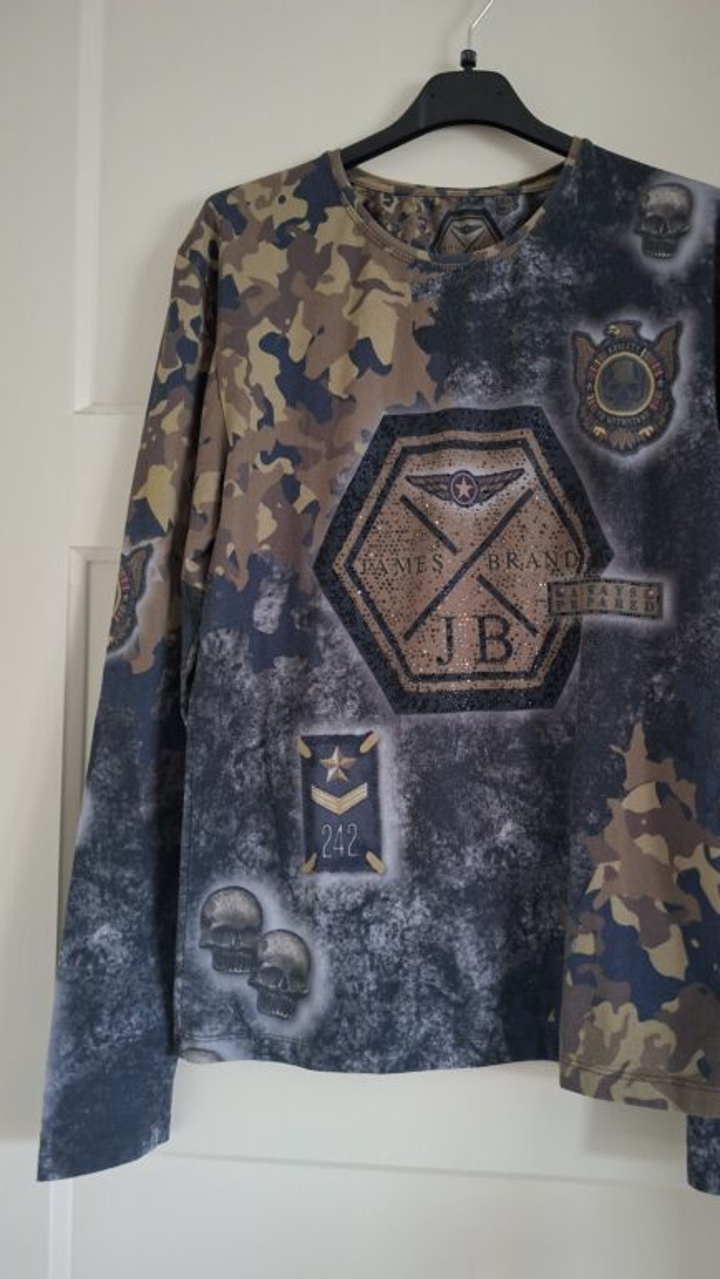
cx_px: 474
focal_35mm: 26
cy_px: 622
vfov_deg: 71.9
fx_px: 882
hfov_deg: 43.8
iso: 800
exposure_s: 1/25
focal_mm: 5.54
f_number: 1.8
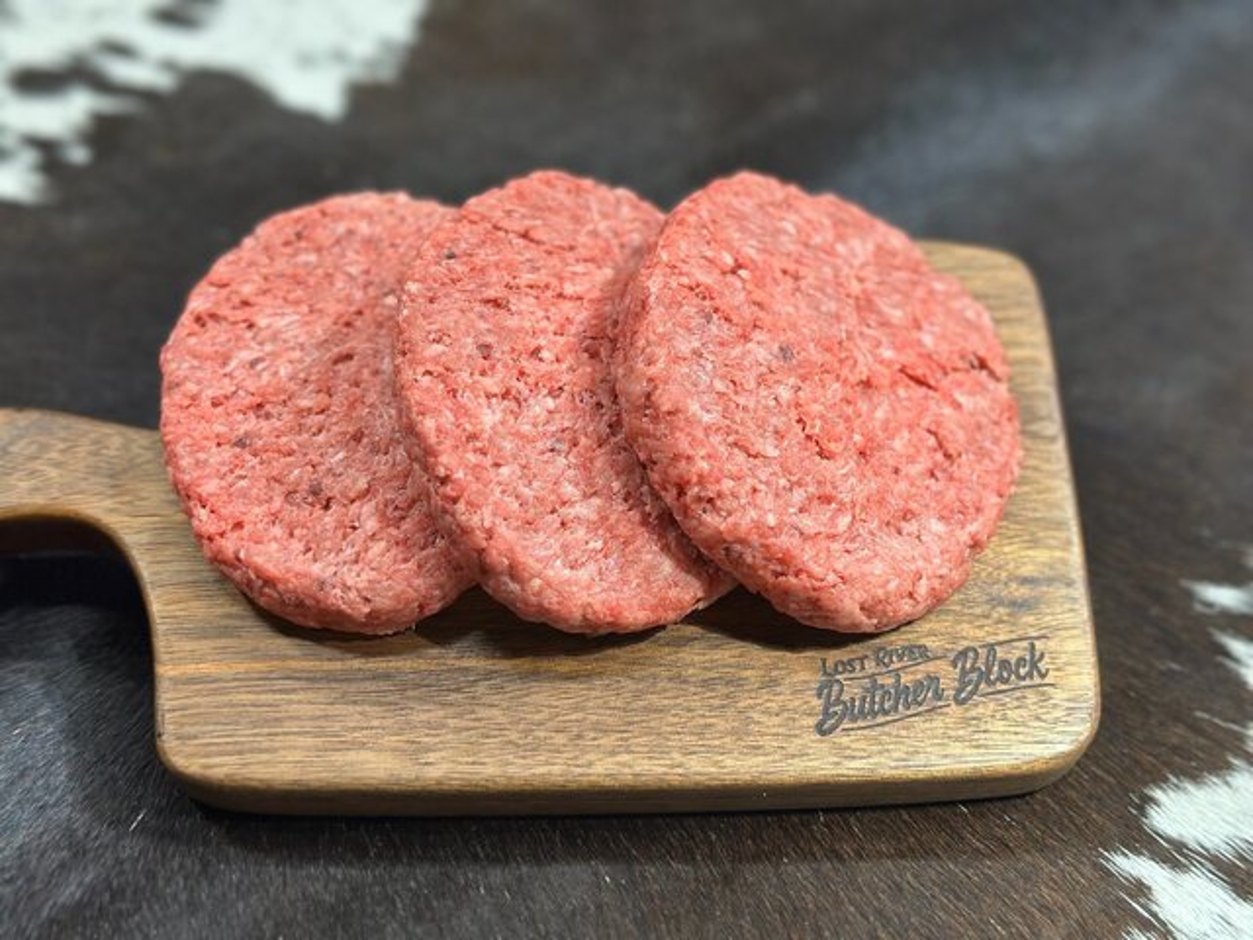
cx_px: 626
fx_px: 1737
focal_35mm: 48
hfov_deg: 39.7
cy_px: 470
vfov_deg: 30.3
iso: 100
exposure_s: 1/100
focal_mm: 6.86
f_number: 1.78
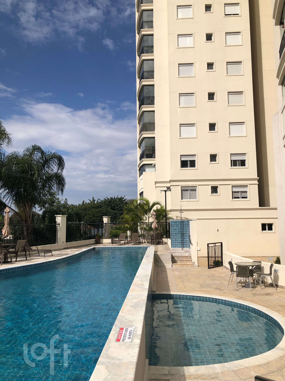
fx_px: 307
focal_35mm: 28
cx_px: 142
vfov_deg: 63.4
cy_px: 190
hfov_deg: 49.7
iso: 25
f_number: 1.8
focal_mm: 3.99
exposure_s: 1/4808
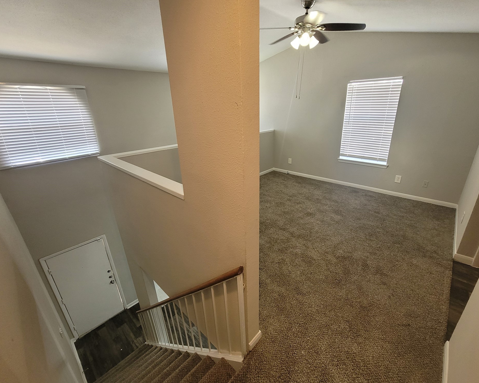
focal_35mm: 14
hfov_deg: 100.6
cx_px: 250
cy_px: 192
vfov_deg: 88.0
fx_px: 198
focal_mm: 2.2
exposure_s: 1/60
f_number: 2.2
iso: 250
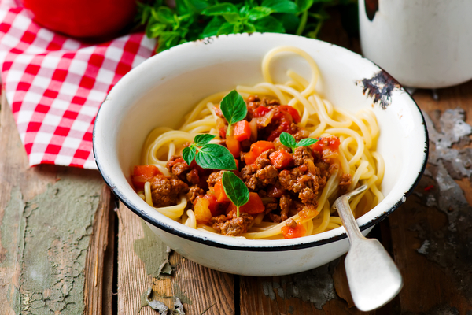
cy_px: 158
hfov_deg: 13.0
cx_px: 236
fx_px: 2065
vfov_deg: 8.7
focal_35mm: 158
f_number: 8
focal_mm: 105
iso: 100
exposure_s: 1/125
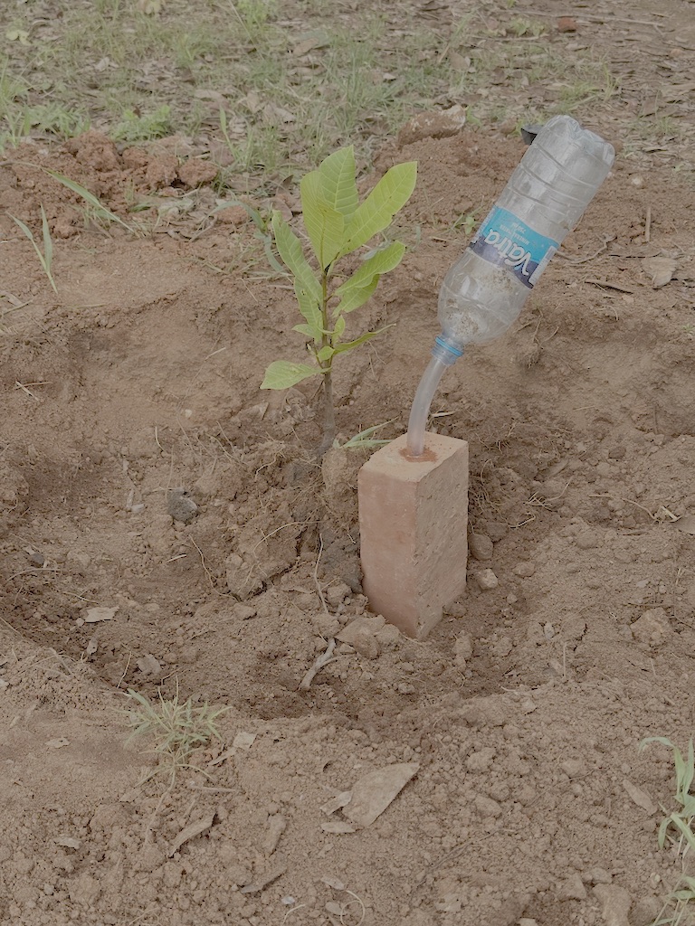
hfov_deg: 30.3
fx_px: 1285
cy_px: 463
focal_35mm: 48
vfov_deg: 39.7
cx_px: 348
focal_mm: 6.76
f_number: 1.78
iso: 64
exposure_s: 1/407
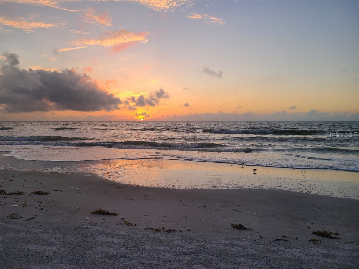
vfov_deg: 53.1
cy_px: 134
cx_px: 180
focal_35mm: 26
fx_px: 270
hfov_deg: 67.3
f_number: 1.8
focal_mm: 5.4
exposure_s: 1/549
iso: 40
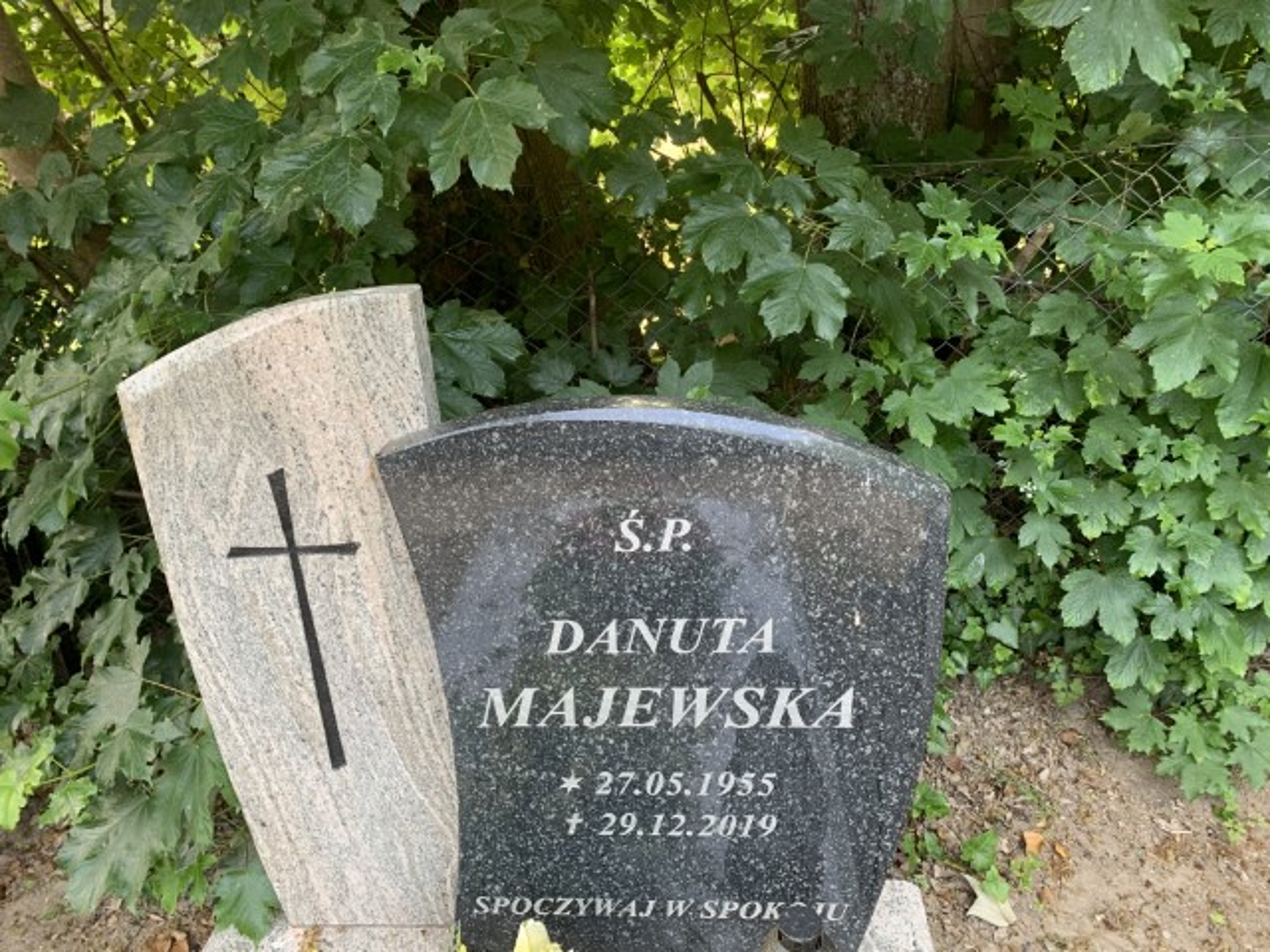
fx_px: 954
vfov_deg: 53.1
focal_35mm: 26
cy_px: 476
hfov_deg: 67.3
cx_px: 635
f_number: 1.8
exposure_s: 1/121
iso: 80
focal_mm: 4.25
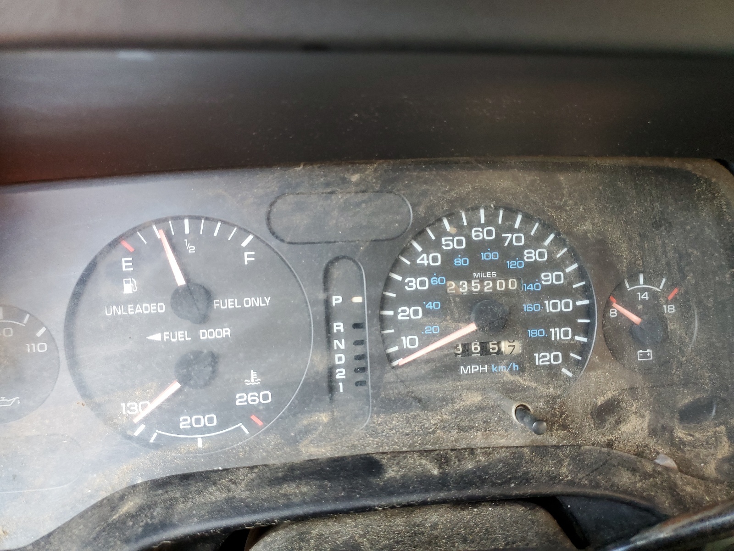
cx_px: 367
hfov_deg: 67.3
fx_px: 551
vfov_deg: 53.1
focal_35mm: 26
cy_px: 276
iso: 130
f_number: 1.5
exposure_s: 1/60.2
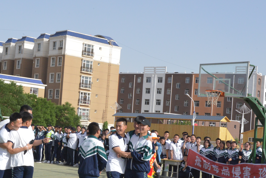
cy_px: 104
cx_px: 87
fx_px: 547
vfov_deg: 18.4
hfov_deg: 27.2
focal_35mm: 74
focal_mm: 48
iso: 3200
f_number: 16
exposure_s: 1/1000
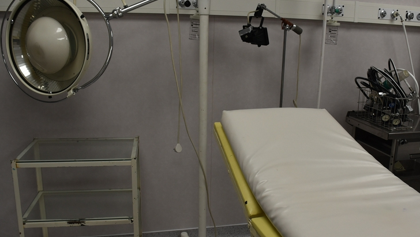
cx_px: 237
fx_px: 390
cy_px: 117
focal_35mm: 35
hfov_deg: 56.4
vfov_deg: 33.7
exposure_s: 1/125
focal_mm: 18
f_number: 5.6
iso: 400
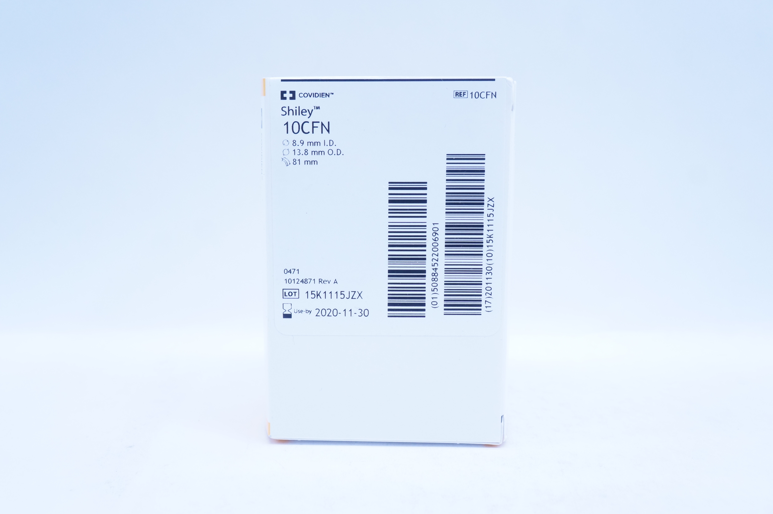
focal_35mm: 38
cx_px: 386
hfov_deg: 51.3
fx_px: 804
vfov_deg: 35.4
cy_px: 257
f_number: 5.6
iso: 800
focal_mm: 25
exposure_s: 1/125
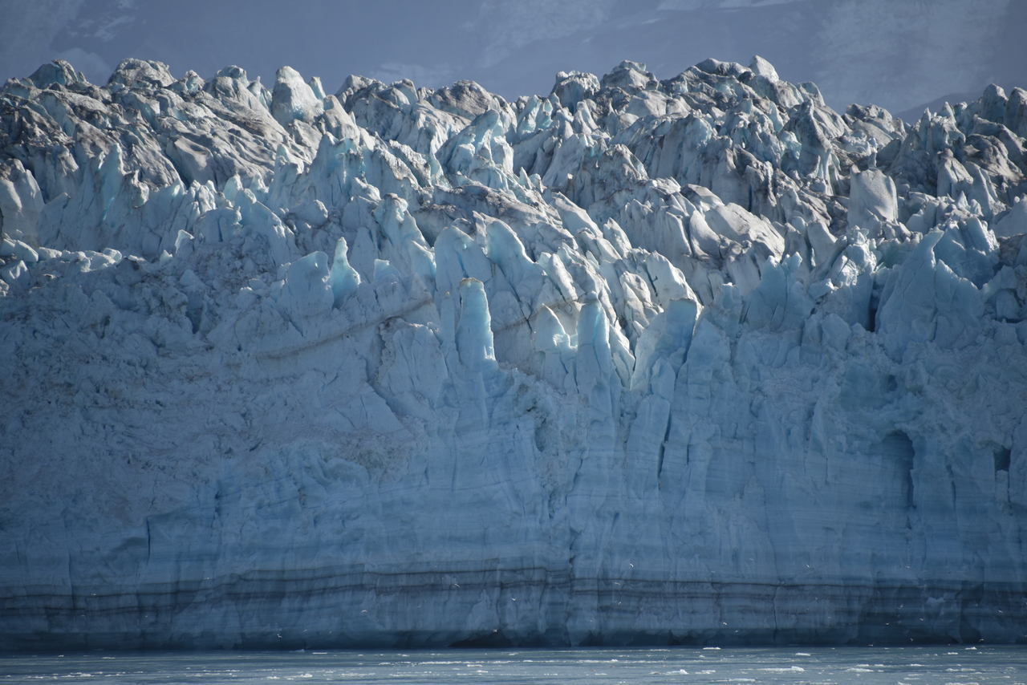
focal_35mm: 300
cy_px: 342
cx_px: 514
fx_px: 8560
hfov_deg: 6.9
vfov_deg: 4.6
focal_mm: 300
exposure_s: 1/640
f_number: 5.6
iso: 125
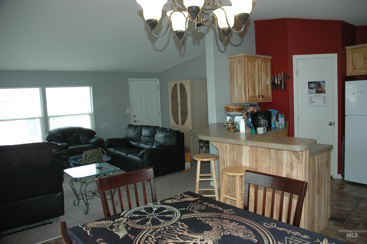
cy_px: 122
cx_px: 184
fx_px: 275
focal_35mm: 27
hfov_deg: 67.4
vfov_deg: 47.8
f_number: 4
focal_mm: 18
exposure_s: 1/125
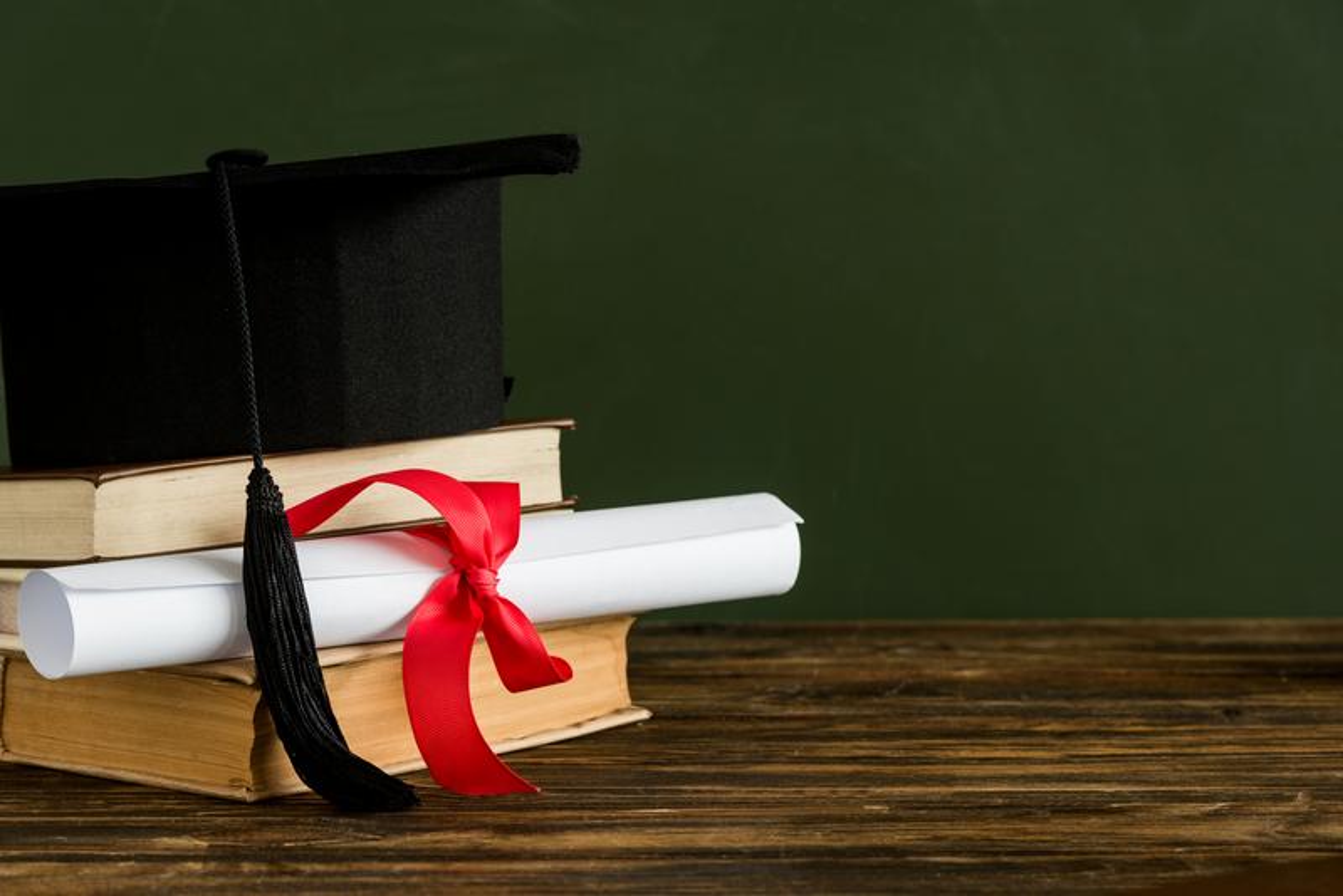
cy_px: 448
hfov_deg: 16.8
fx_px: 4553
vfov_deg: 11.2
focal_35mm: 122
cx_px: 672
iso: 400
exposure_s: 1/3.33
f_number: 8
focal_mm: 122
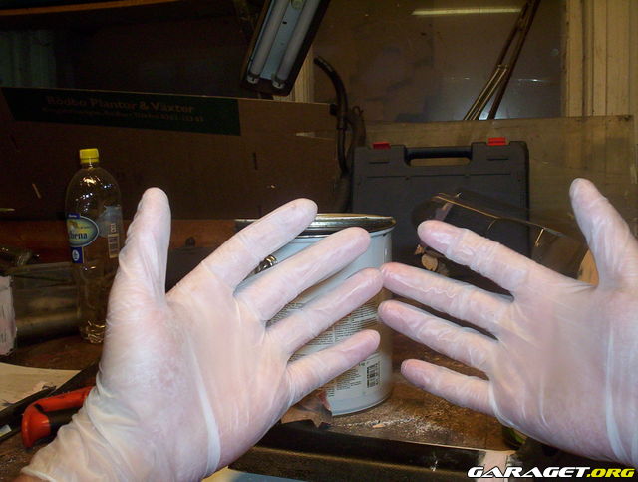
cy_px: 241
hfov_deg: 48.9
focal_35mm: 38
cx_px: 319
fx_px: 702
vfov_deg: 37.9
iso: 140
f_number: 4.5
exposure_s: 1/60
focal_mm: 4.99
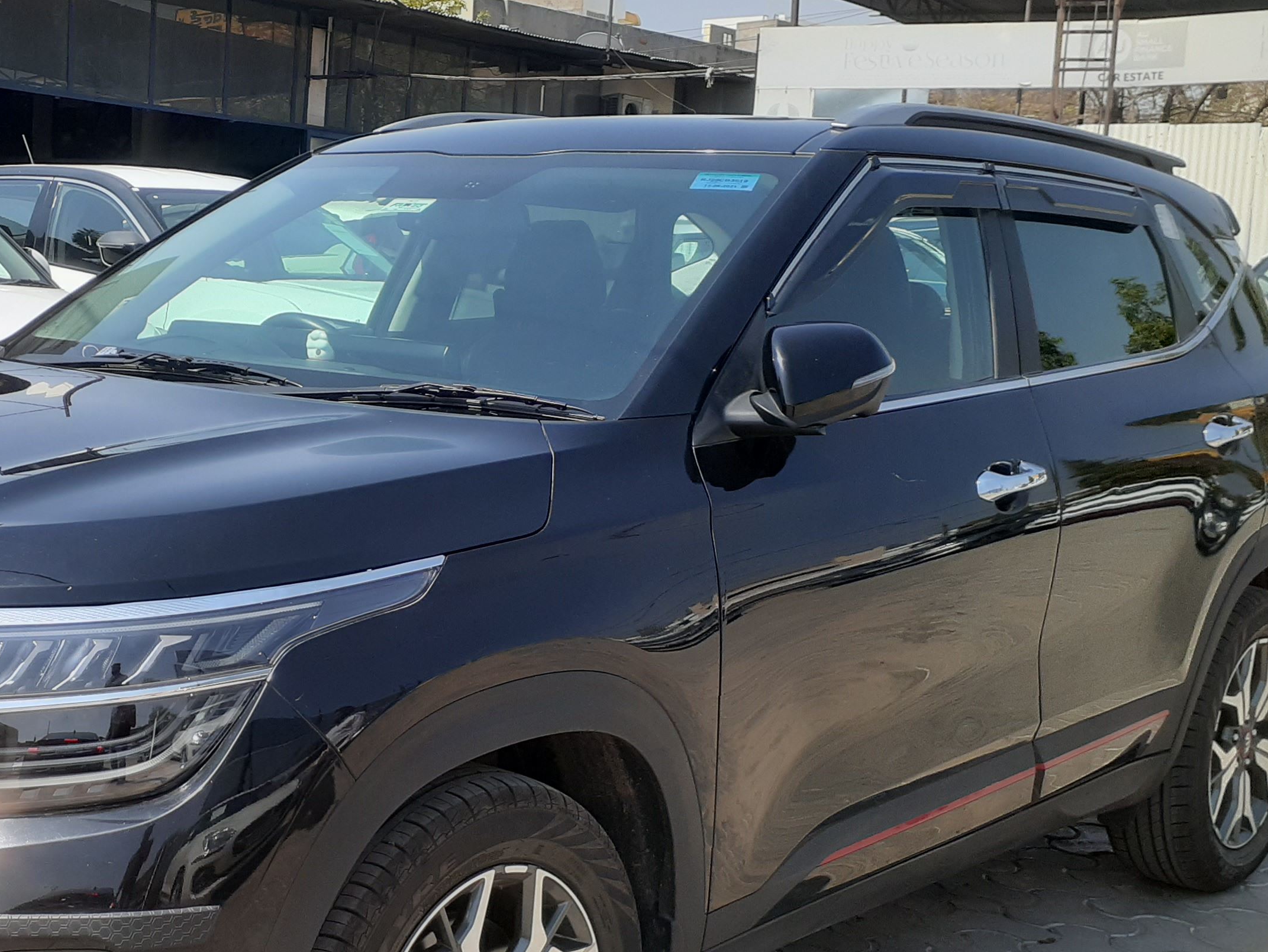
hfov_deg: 36.0
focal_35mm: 52
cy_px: 546
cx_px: 328
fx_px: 1905
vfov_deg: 28.0
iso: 40
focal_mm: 3.6
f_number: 1.9
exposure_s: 1/1062
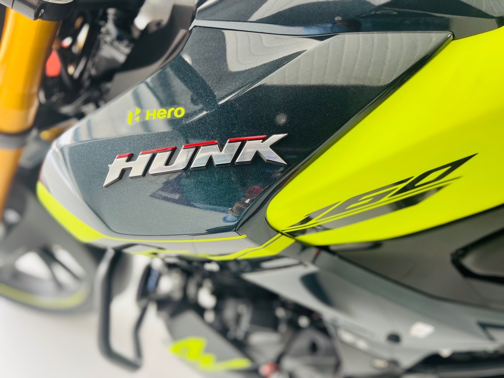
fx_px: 379
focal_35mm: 26
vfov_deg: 53.1
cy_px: 189
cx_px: 252
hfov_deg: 67.3
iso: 100
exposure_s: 1/121
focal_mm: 5.7
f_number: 1.5
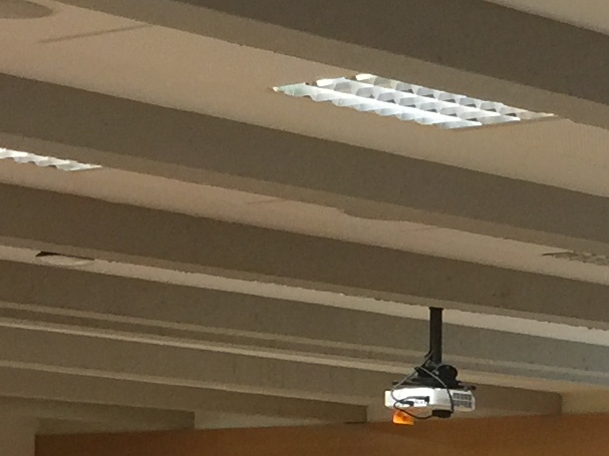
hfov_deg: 11.7
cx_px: 1121
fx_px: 2744
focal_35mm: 156
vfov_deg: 9.2
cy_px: 701
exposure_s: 1/33
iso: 64
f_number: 2.2
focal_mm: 4.15
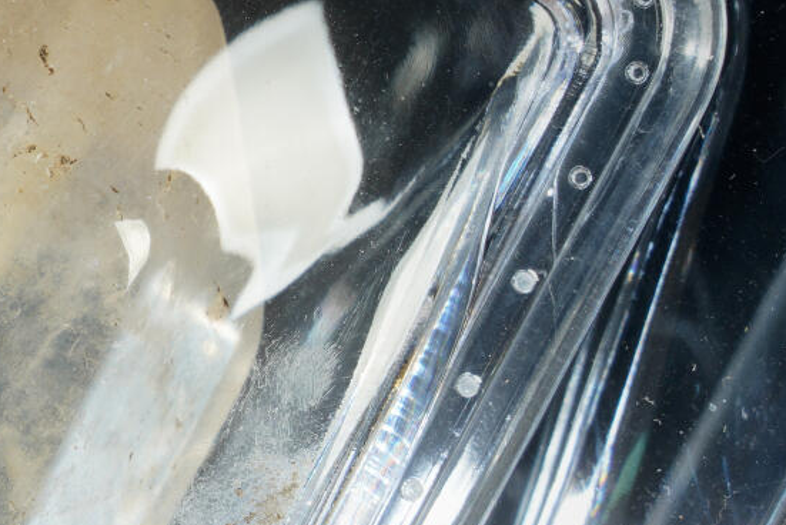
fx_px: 8716
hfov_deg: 5.1
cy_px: 414
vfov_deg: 3.4
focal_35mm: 399
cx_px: -174
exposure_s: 1/160
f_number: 18
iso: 100
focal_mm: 105
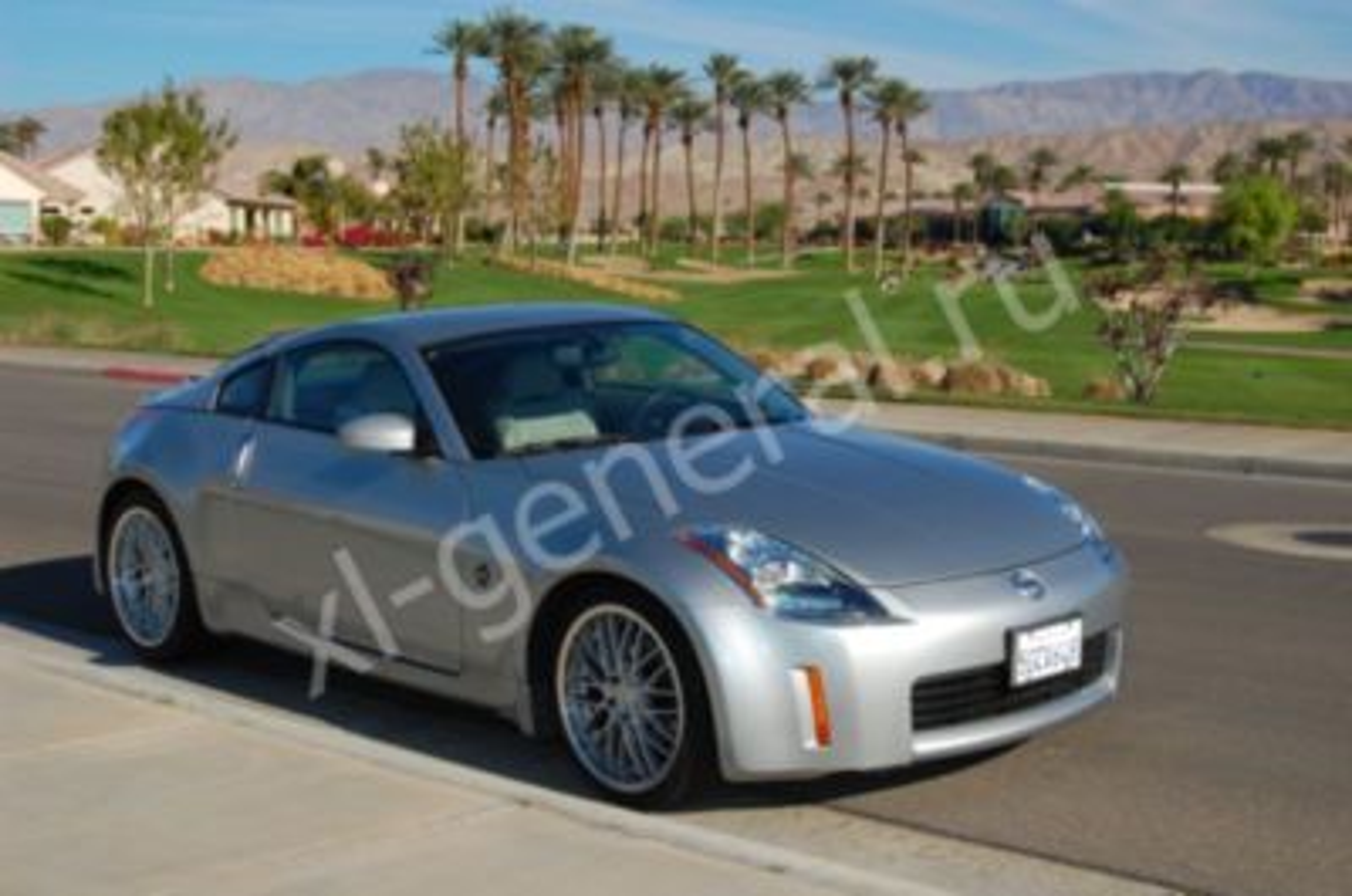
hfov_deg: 37.9
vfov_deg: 25.6
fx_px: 1968
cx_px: 676
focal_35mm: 52
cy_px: 448
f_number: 10
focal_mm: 35
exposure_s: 1/400
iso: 200
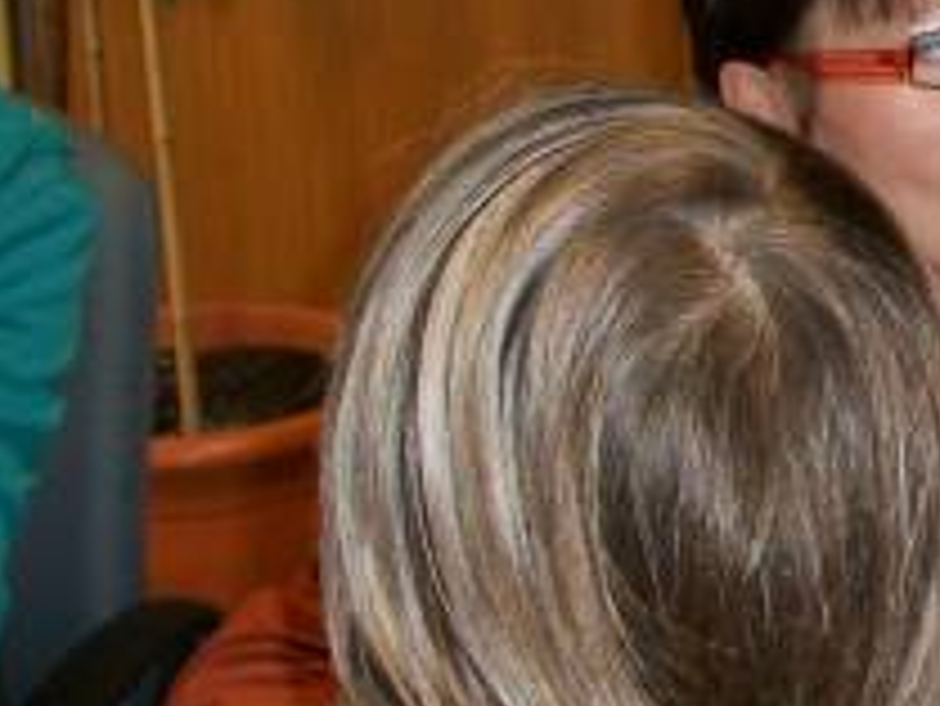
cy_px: 252
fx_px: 2907
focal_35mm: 107
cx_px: 1327
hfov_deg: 17.0
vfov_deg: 13.8
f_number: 3.1
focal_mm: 6.3
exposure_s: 1/60
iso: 160
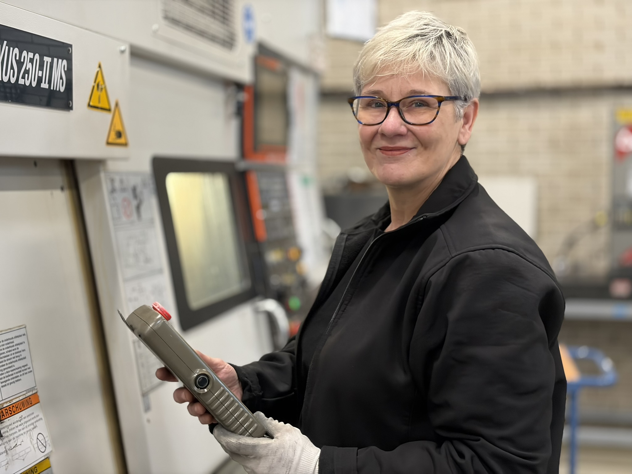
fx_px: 949
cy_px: 237
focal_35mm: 52
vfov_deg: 28.0
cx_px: 316
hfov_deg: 36.8
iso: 125
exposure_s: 1/60
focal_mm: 5.96
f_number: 1.6
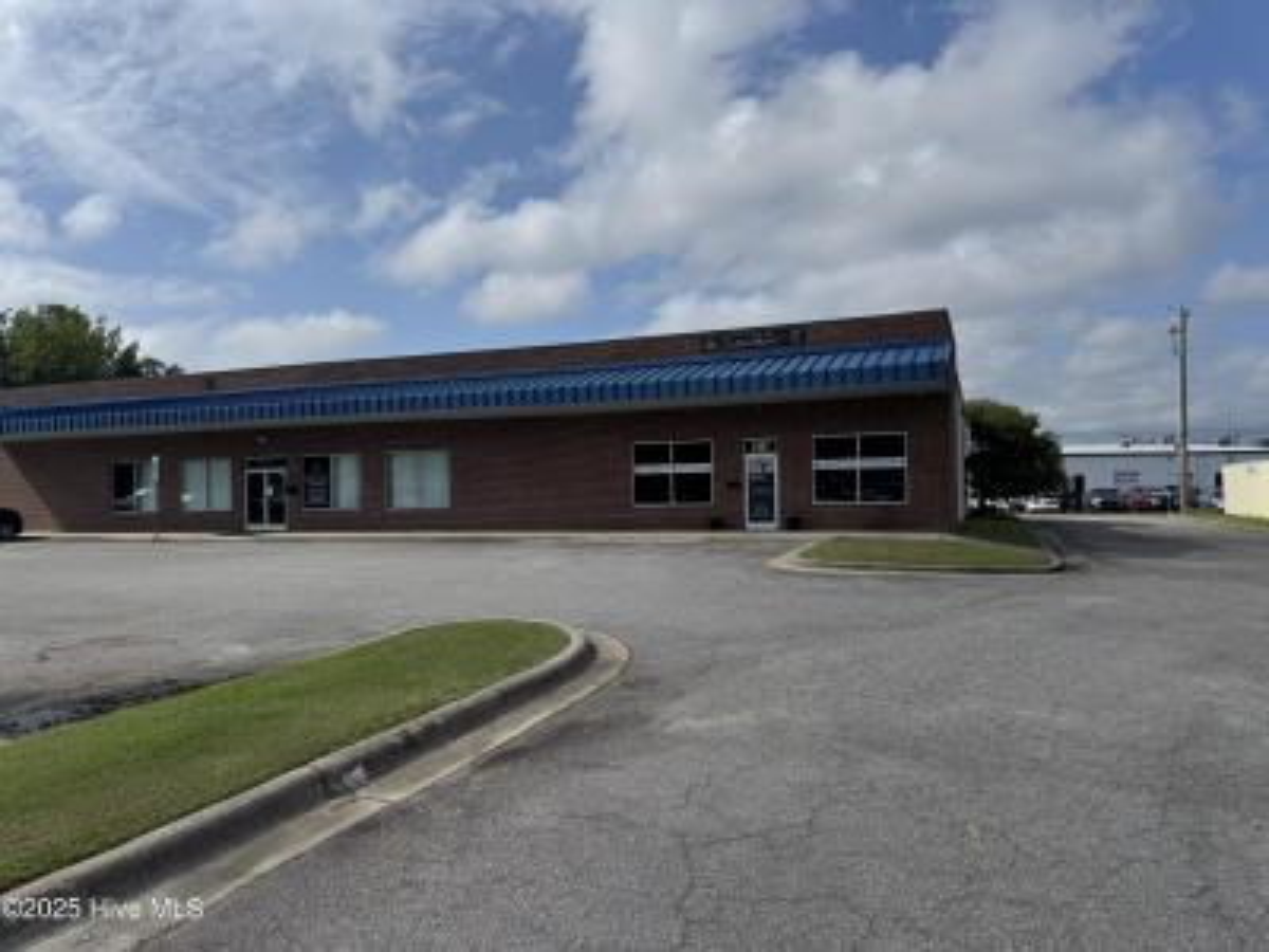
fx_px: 880
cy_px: 476
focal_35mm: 24
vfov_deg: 56.8
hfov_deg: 71.6
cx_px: 634
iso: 80
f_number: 1.78
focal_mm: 6.76
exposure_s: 1/9009
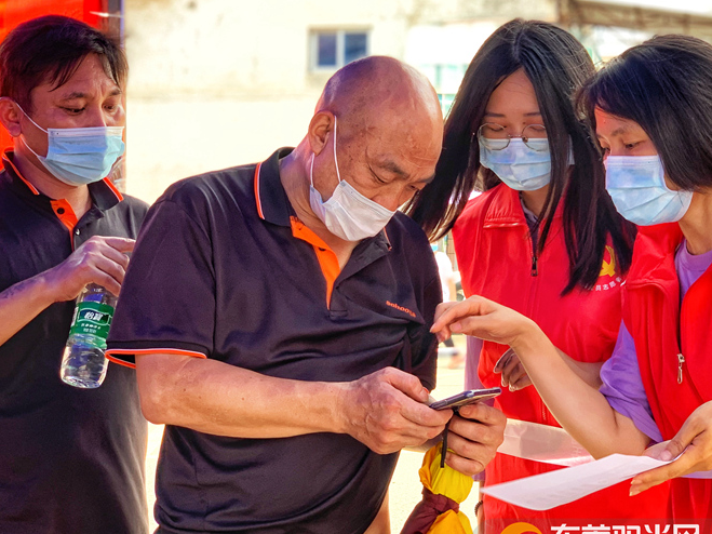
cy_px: 217
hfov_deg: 27.4
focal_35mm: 71
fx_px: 1460
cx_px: 424
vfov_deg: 20.7
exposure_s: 1/122
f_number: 2.4
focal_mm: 6
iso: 32
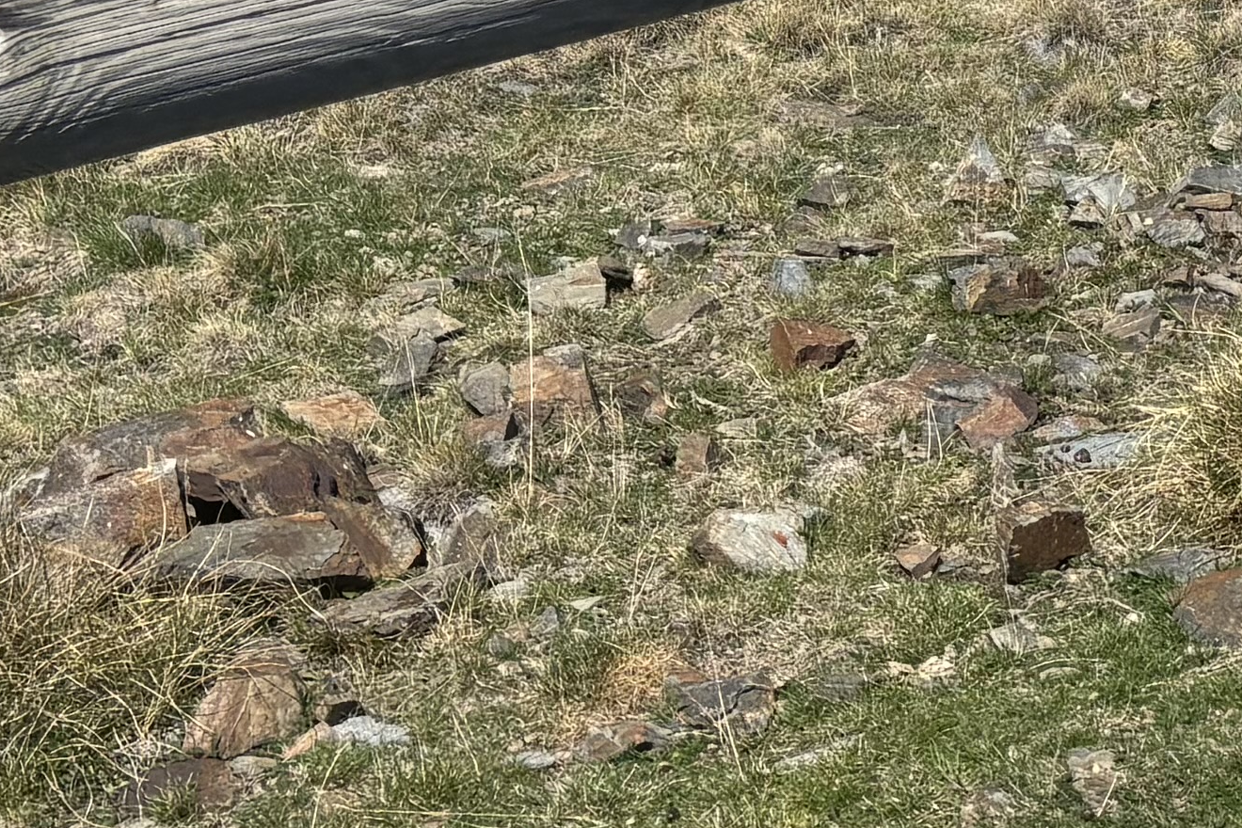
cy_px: -685
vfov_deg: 10.9
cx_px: 1624
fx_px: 4036
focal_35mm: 117
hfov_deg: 16.5
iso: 50
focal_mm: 5.96
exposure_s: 1/3650
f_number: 1.6
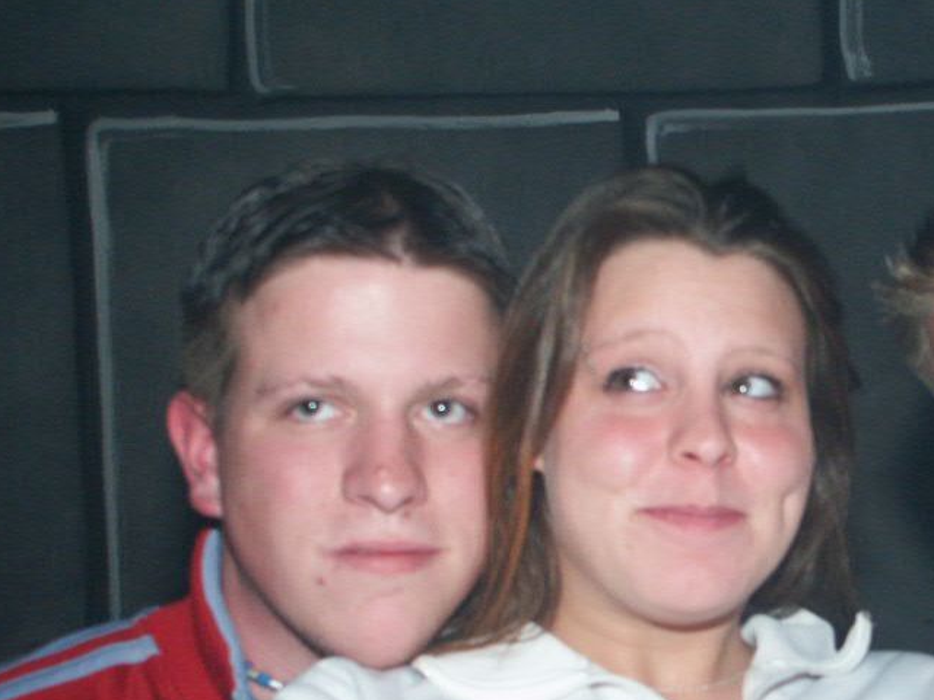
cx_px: 778
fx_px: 2159
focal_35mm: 80
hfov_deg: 24.0
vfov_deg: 18.3
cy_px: 499
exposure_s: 1/45
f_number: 2.8
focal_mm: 10.49
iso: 200
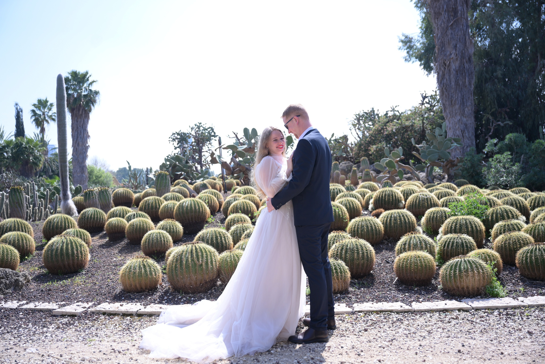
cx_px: 272
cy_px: 182
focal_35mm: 34
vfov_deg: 38.9
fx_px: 515
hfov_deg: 55.8
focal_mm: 34
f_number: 3.2
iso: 100
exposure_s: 1/800
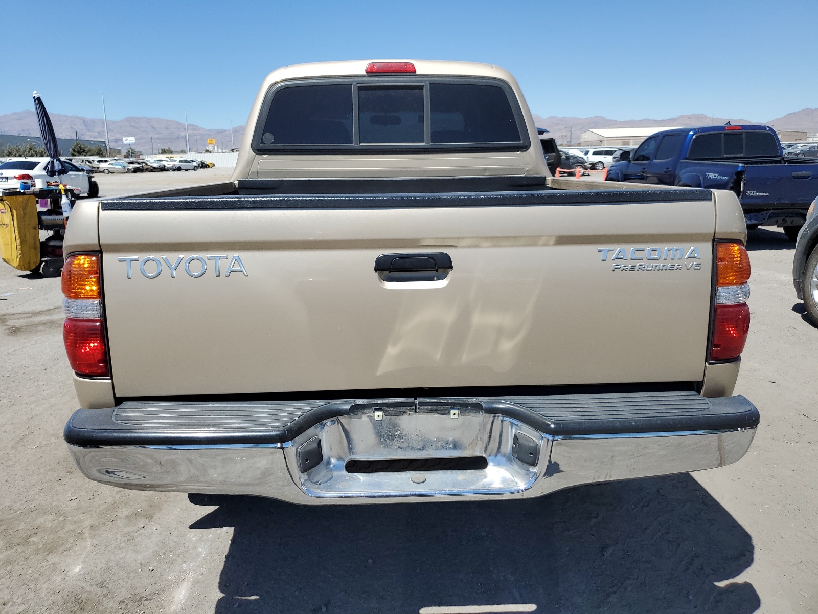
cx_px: 409
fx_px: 614
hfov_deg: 67.3
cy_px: 307
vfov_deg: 53.1
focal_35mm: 26
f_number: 1.5
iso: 50
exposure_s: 1/3333
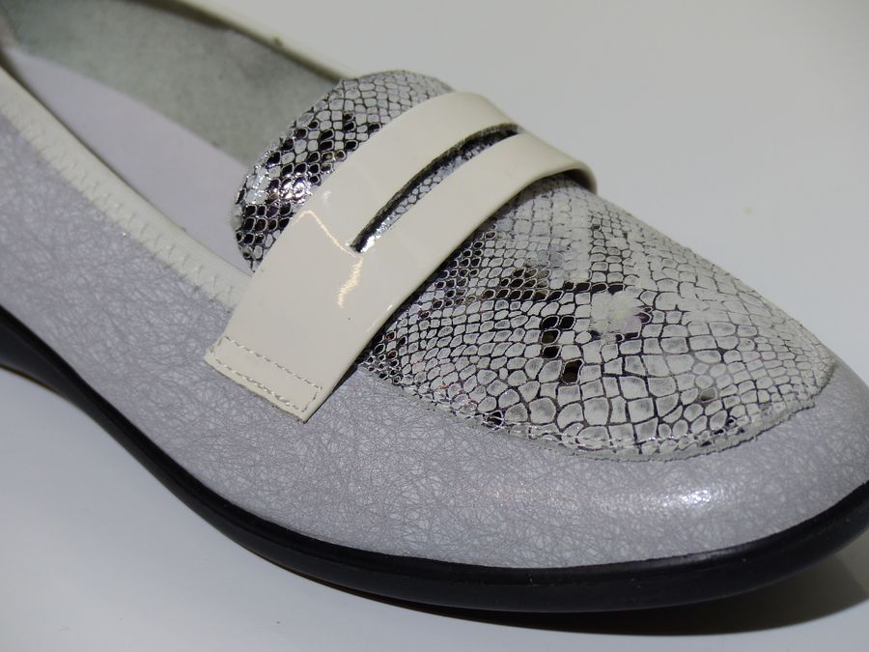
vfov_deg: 13.8
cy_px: 326
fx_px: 2686
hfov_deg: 18.4
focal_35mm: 107
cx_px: 434
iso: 100
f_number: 2.8
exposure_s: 1/100
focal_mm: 19.2
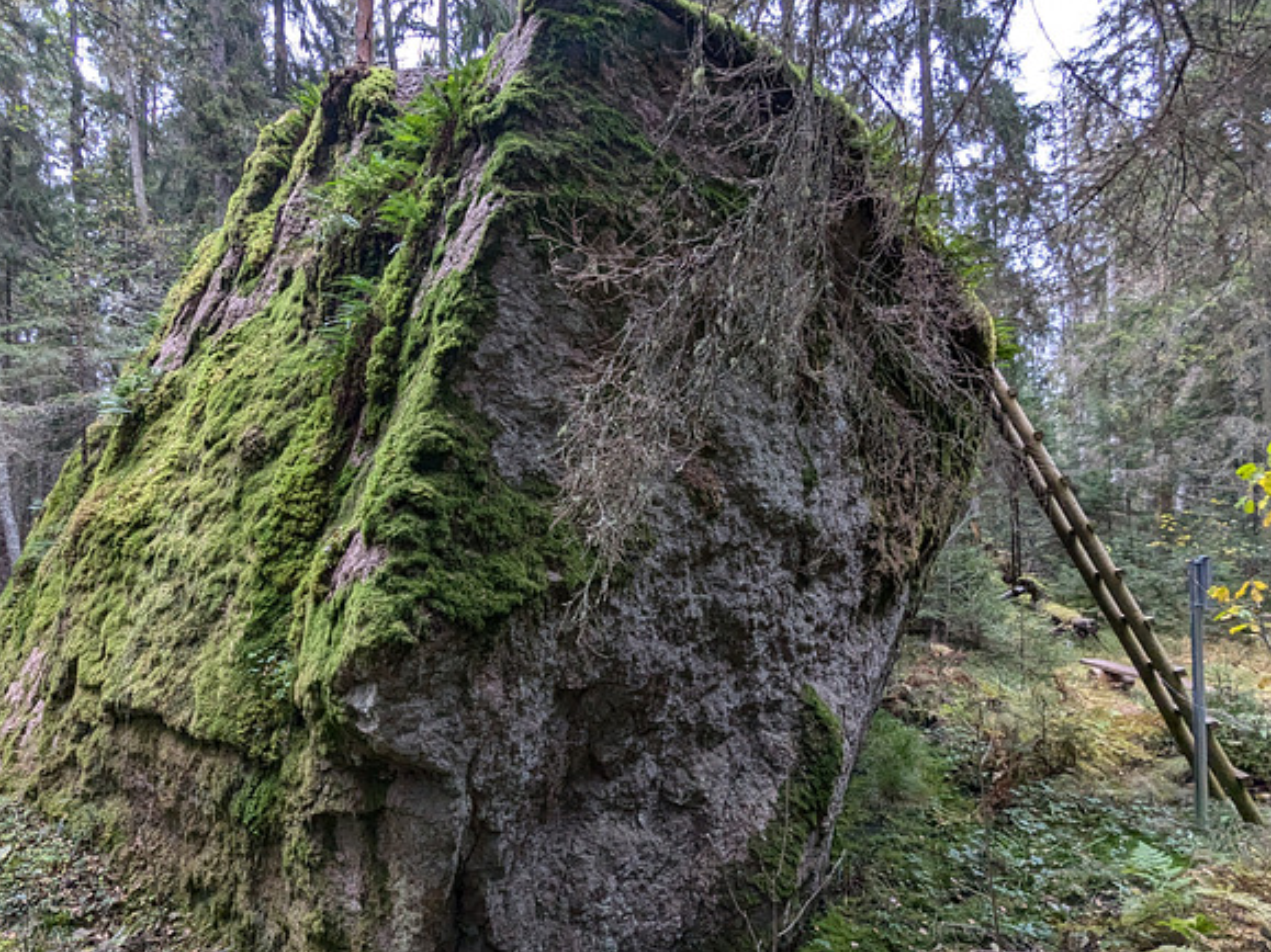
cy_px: 531
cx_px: 544
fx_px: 771
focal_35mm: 21
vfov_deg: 63.2
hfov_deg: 78.5
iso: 247
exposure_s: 1/100
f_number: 2.2
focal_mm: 2.35
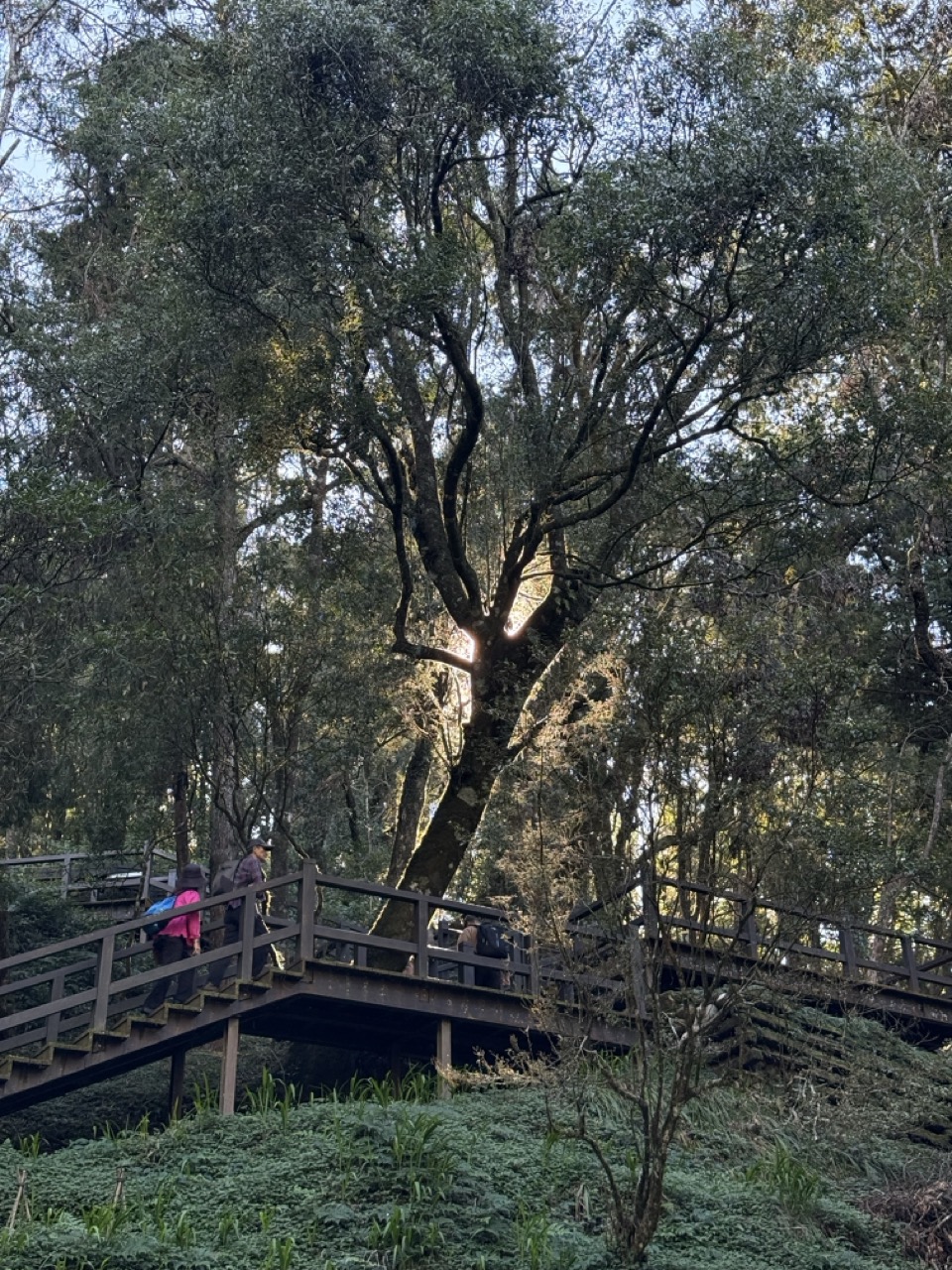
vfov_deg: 39.7
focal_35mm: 48
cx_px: 476
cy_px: 635
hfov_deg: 30.3
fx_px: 1760
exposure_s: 1/177
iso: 200
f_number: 1.78
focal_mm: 6.76
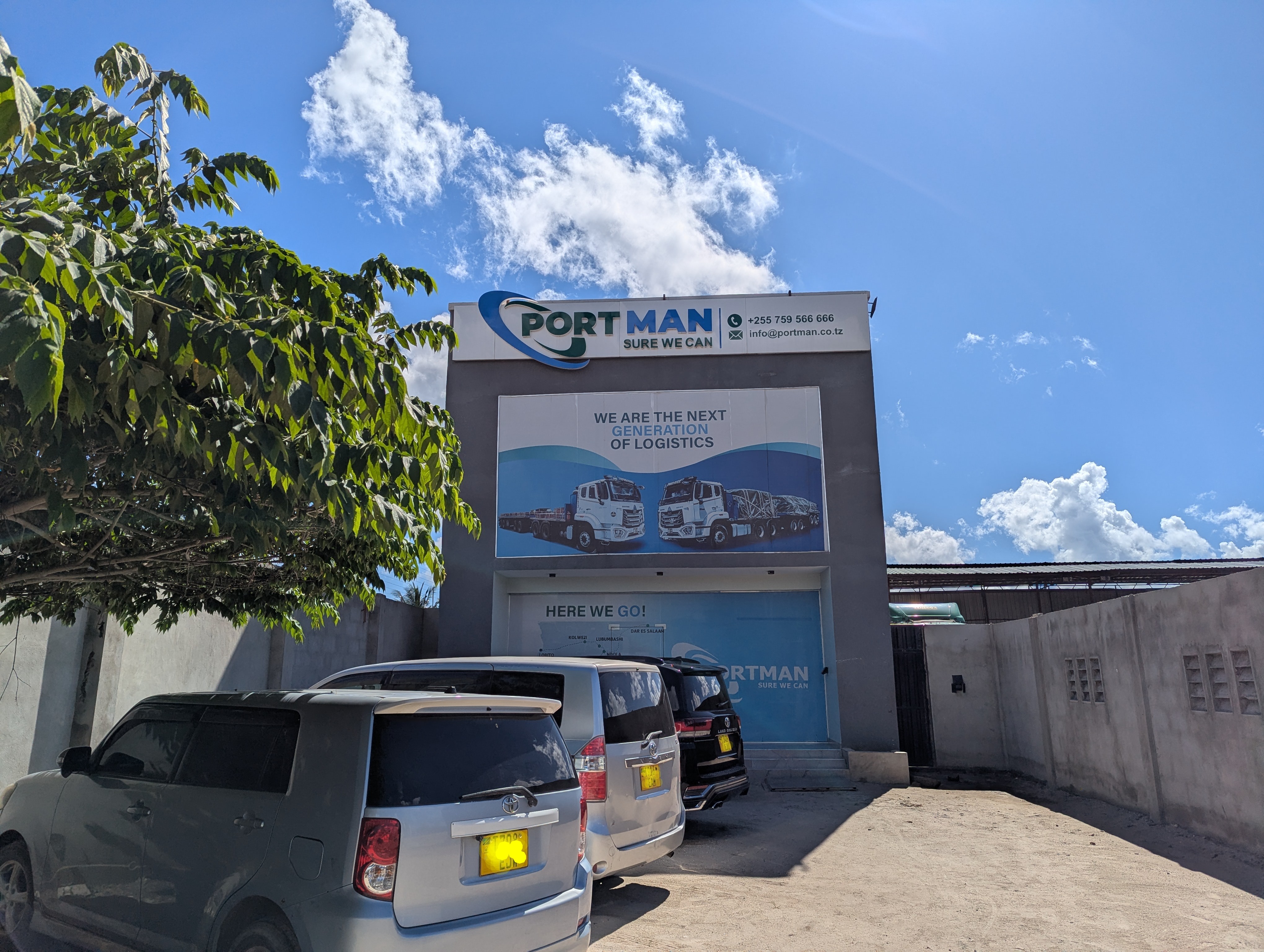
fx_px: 878
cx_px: 632
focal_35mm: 24
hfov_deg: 71.5
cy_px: 476
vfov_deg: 56.9
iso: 33
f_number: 1.85
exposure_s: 1/4926
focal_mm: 6.81
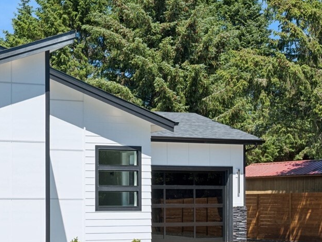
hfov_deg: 23.6
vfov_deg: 18.6
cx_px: -1
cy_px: 146
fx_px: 735
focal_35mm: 79
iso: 200
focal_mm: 30
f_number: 11
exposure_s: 1/160
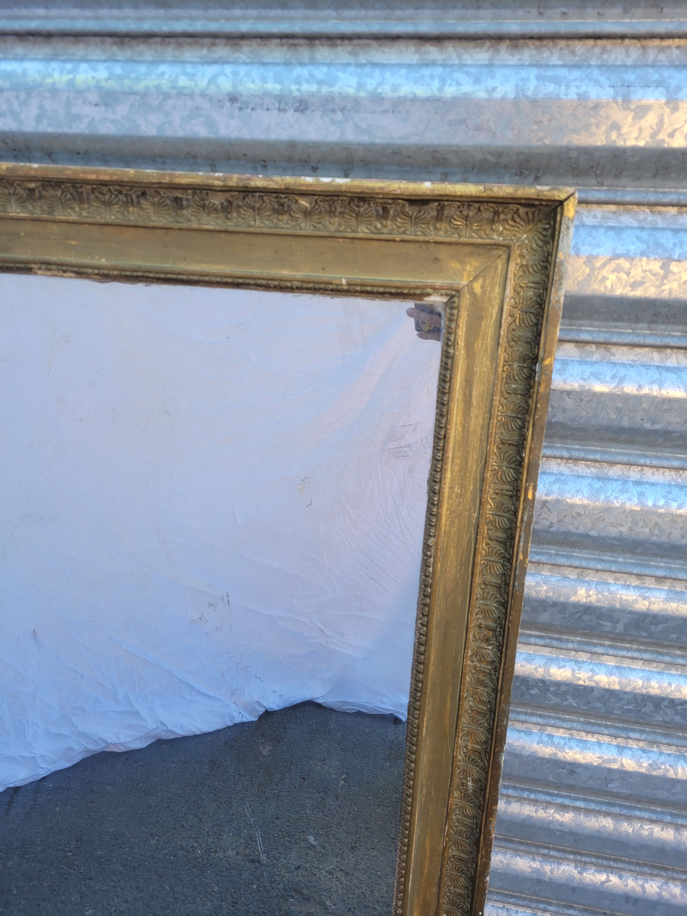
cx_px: 344
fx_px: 688
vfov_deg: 67.3
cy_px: 458
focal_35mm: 26
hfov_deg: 53.1
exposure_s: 1/134
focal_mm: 5.4
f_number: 1.8
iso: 40
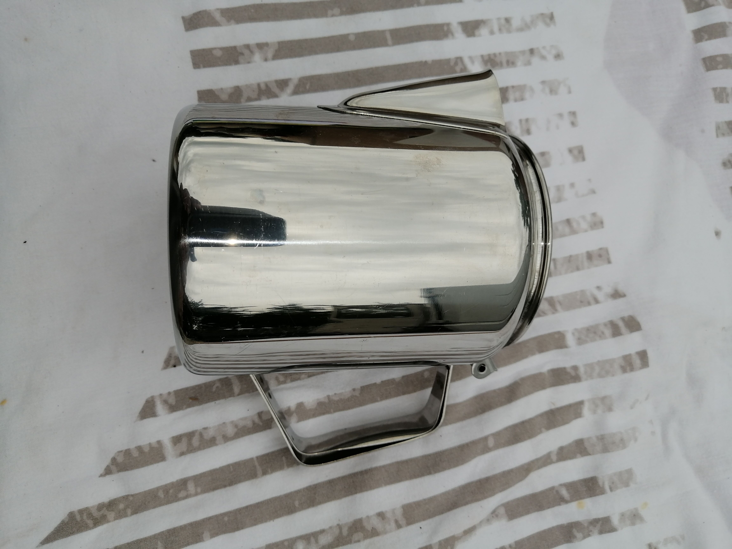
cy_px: 274
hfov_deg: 67.3
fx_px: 550
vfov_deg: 53.1
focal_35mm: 26
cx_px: 366
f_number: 1.8
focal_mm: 3.96
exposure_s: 1/973
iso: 50
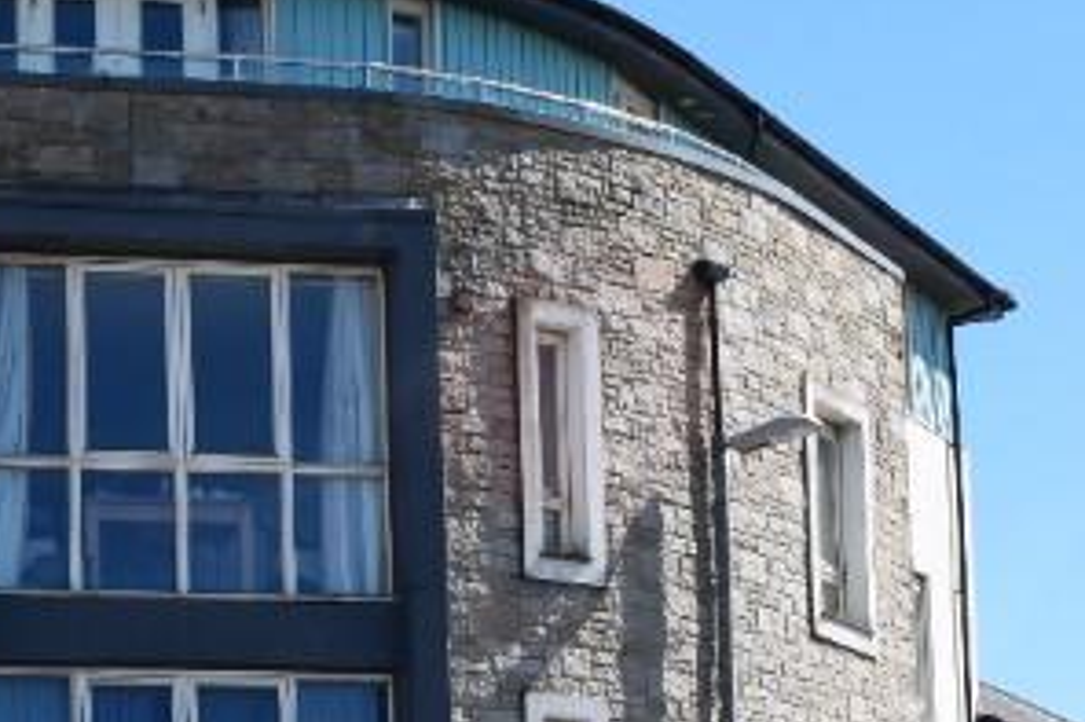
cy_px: 874
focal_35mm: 130
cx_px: 128
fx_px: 3908
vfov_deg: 10.4
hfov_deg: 15.6
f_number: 11
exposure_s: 1/400
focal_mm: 25
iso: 400
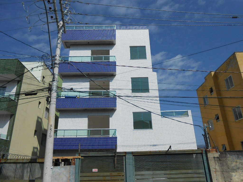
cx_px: 122
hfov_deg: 67.3
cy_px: 91
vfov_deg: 53.1
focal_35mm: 26
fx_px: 183
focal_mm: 4.6
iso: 100
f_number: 11.5
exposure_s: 1/250
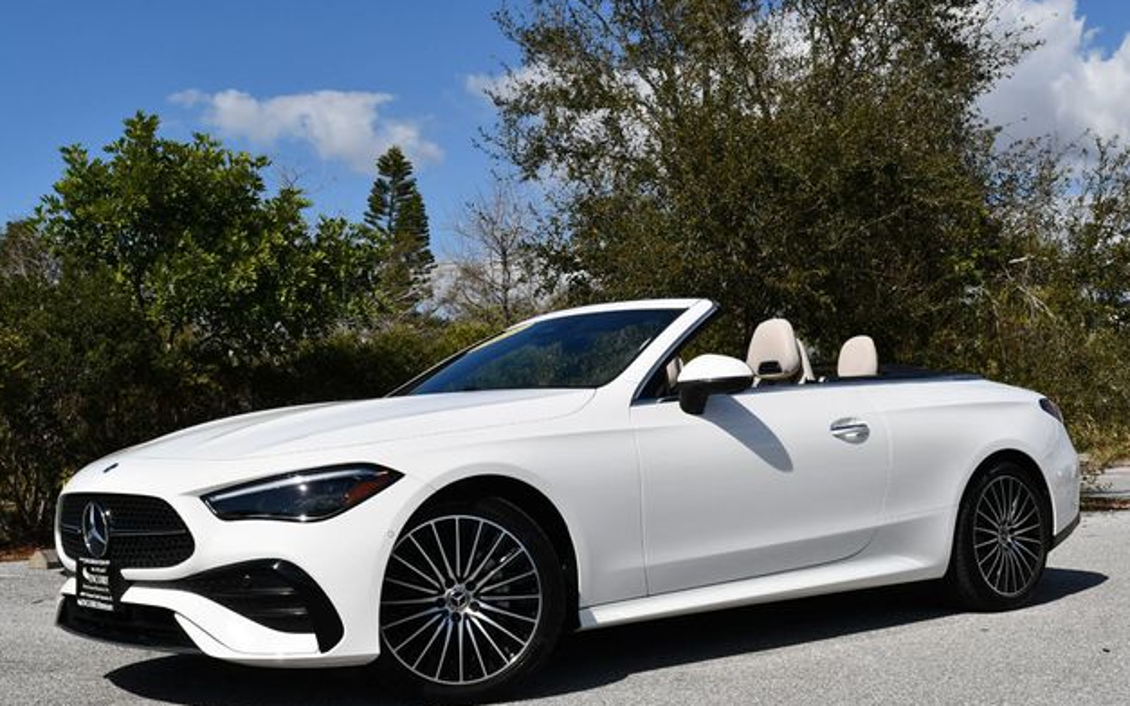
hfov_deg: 40.3
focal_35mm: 50
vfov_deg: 25.8
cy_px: 378
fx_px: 1540
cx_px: 568
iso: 100
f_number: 10
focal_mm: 24
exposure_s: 1/400
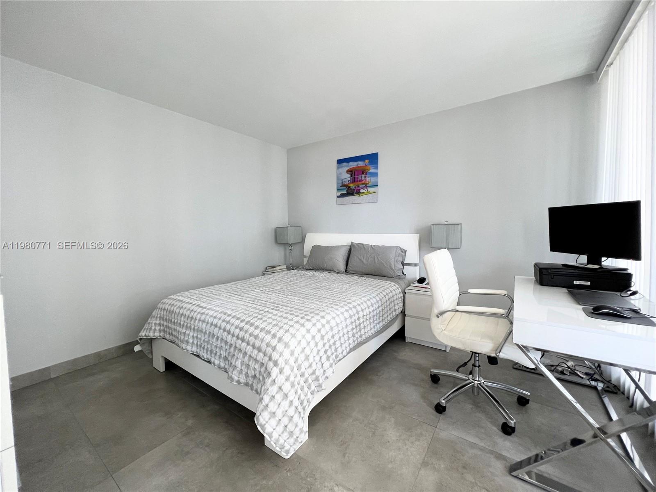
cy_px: 246
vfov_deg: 89.9
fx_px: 246
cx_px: 328
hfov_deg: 106.2
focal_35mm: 13
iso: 160
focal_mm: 1.57
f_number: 1.8
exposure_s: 1/121
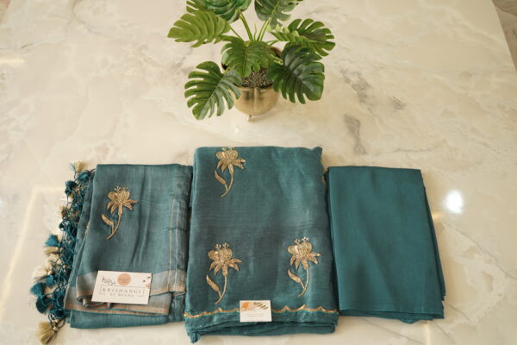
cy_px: 172
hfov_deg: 60.3
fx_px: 445
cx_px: 258
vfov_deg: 42.3
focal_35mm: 31
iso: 800
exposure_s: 1/100
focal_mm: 31
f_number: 6.3
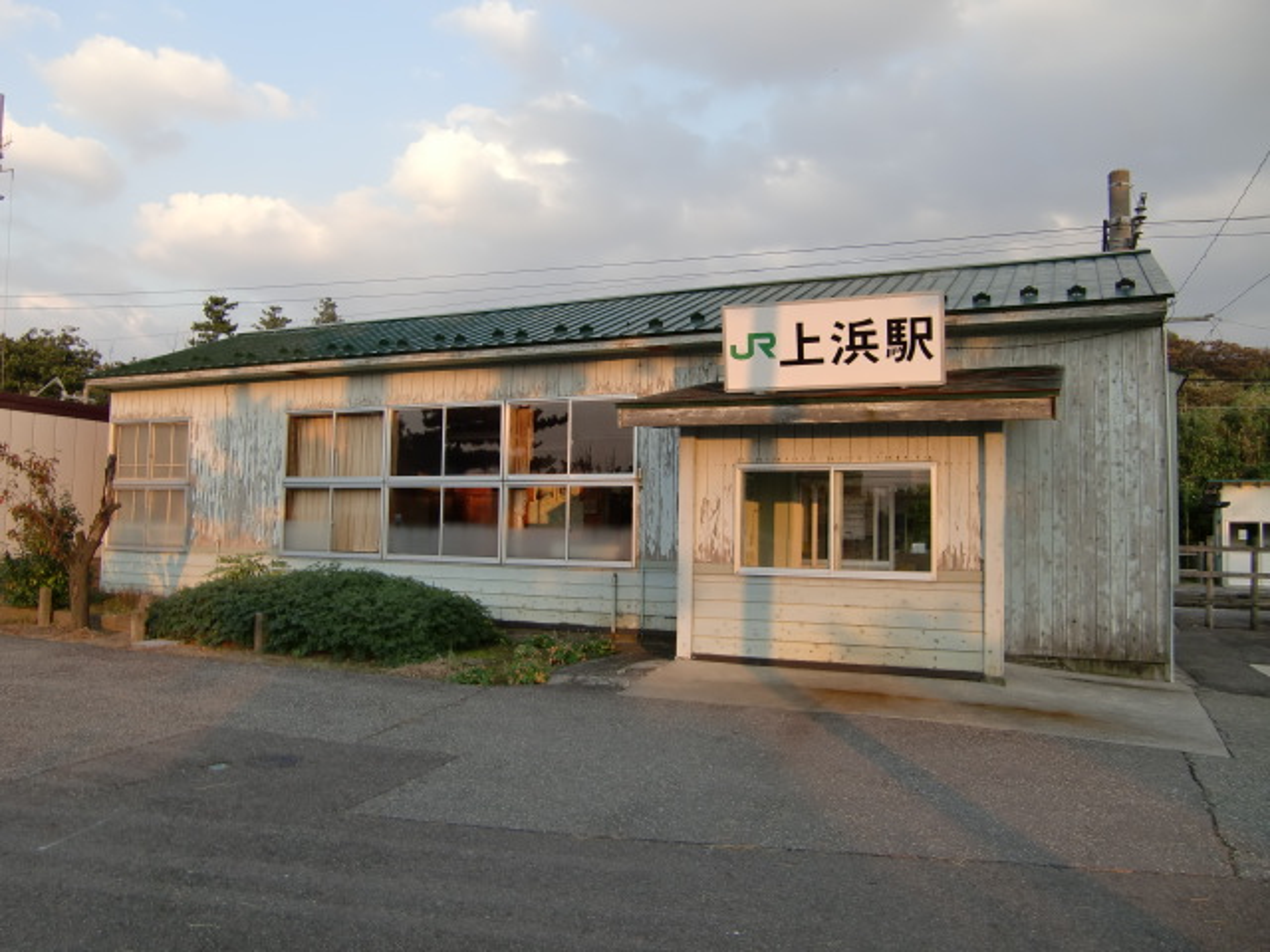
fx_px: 1027
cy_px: 476
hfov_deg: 63.4
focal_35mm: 28
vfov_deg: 49.7
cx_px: 635
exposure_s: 1/250
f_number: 2.6
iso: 64
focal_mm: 4.9
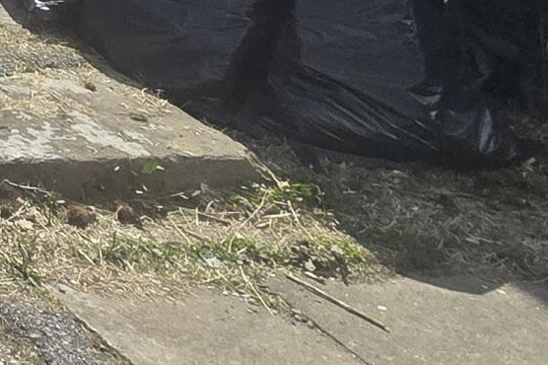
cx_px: -693
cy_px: -454
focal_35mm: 73
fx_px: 1111
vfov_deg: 14.2
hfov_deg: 16.2
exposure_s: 1/2866
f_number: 2.2
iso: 50
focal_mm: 2.2
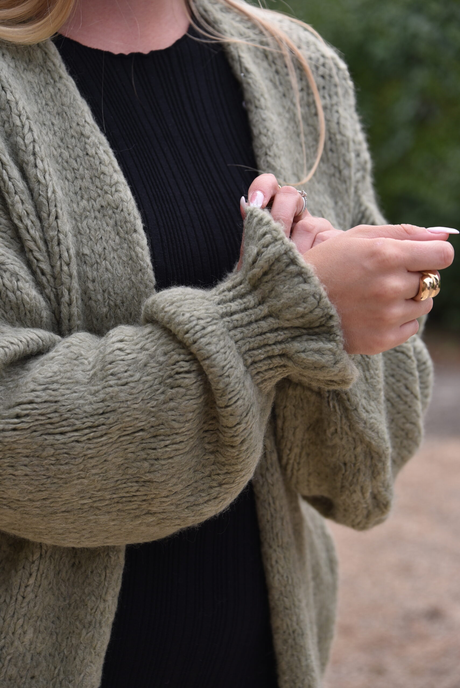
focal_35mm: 105
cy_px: 344
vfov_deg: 19.4
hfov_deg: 13.1
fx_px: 2010
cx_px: 230
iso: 280
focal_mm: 105
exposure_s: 1/500
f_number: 5.6
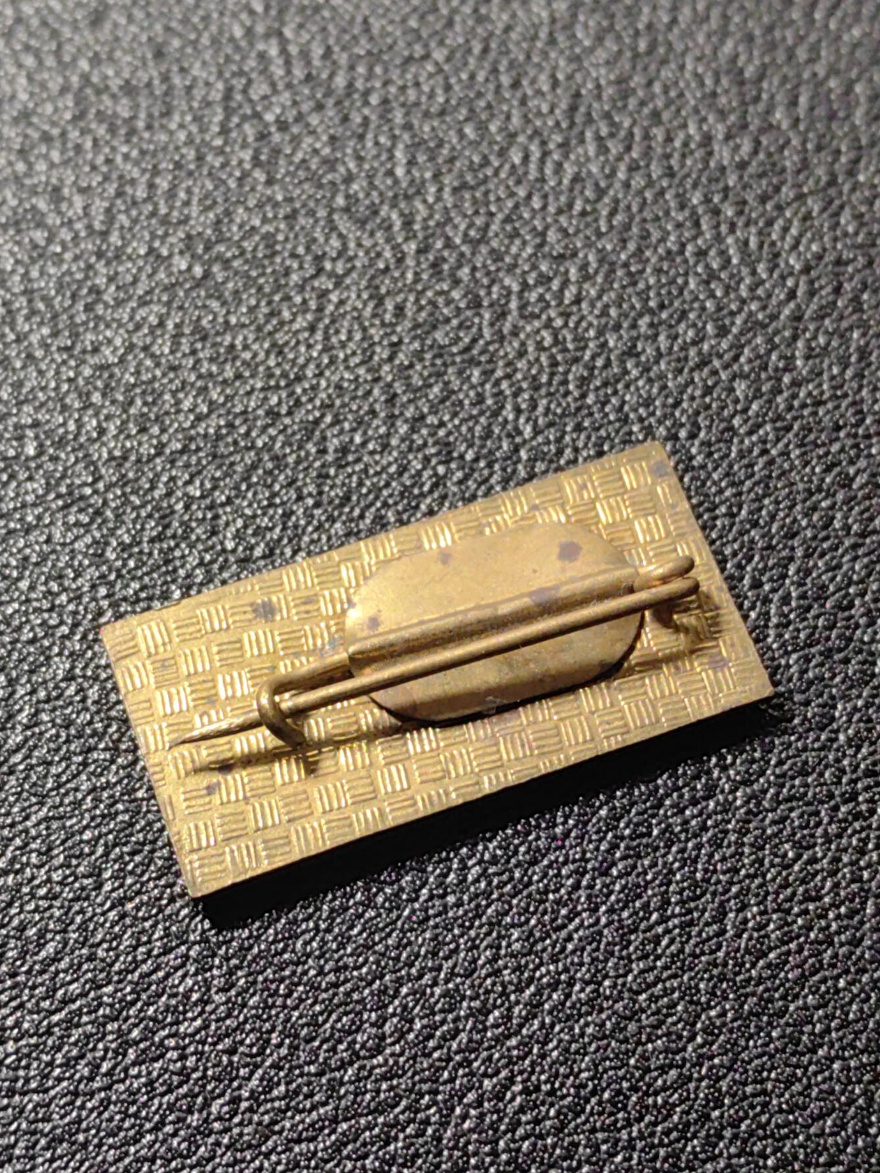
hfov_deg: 21.0
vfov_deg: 27.8
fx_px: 2372
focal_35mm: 70
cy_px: 584
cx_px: 445
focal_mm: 5.75
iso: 100
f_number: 2
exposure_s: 1/89
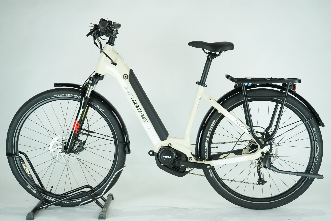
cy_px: 110
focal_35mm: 57
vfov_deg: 23.8
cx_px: 166
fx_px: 524
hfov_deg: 35.1
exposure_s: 1/200
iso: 1600
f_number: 5.6
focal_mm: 57
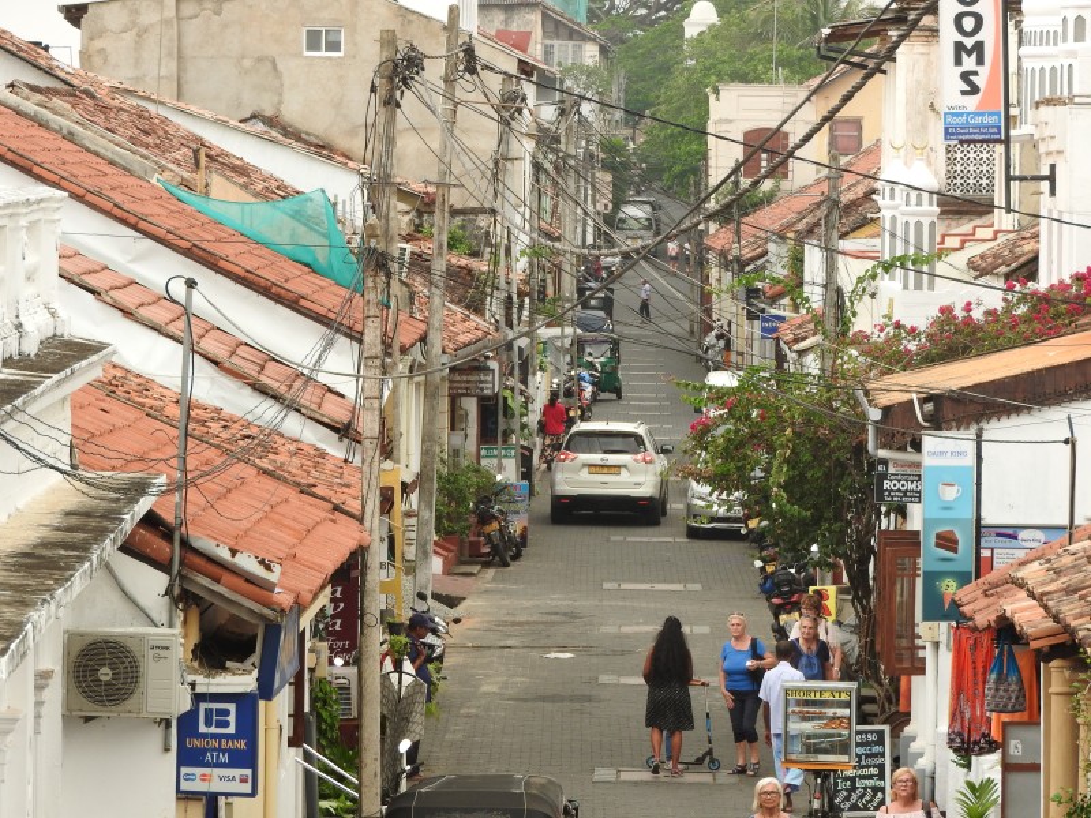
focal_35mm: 200
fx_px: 6303
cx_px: 546
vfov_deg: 7.4
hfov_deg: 9.9
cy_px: 409
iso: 140
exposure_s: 1/60
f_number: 5.3
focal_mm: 35.8
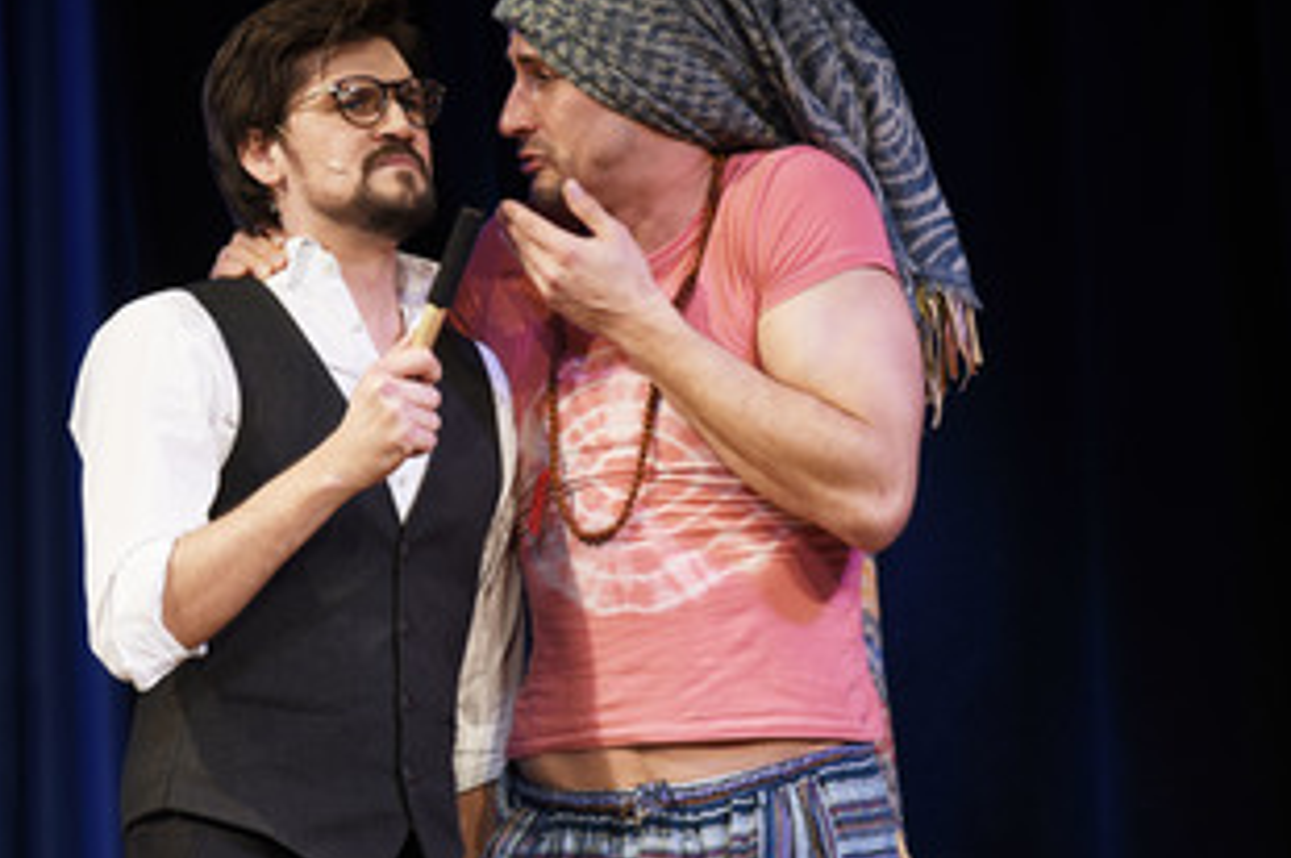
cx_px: 414
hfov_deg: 13.4
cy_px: 433
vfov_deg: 8.9
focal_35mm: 153
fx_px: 5481
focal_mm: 105
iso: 500
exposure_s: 1/60
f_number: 6.3
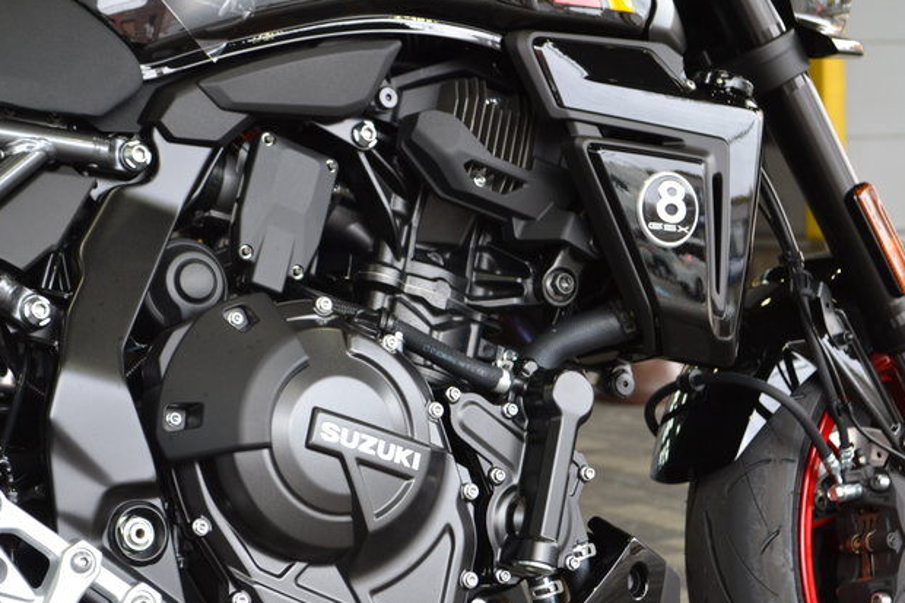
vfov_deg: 16.4
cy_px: 374
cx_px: 369
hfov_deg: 24.4
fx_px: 2086
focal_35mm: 83
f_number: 5.3
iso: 400
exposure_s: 1/100
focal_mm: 44
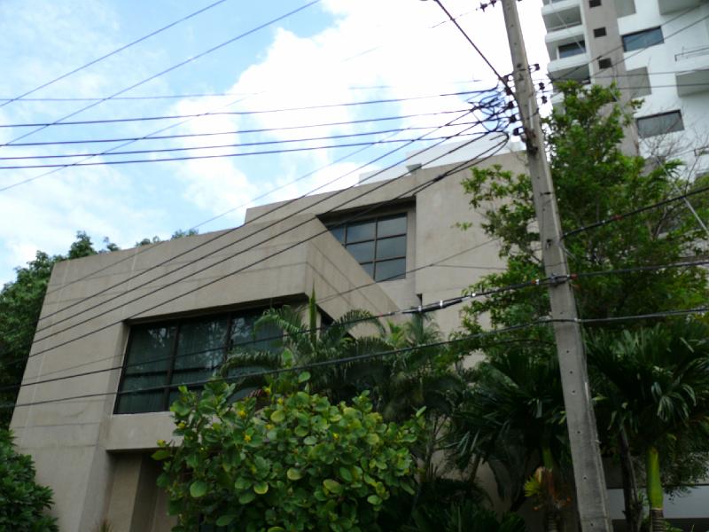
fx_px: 717
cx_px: 354
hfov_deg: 52.6
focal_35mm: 35
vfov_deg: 40.7
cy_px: 266
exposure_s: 1/500
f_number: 4
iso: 100
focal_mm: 7.4
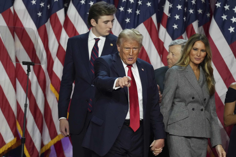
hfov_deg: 2.3
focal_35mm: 900
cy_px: 78
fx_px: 5900
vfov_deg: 1.5
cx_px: 118
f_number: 4
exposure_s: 1/500
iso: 4000
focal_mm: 600
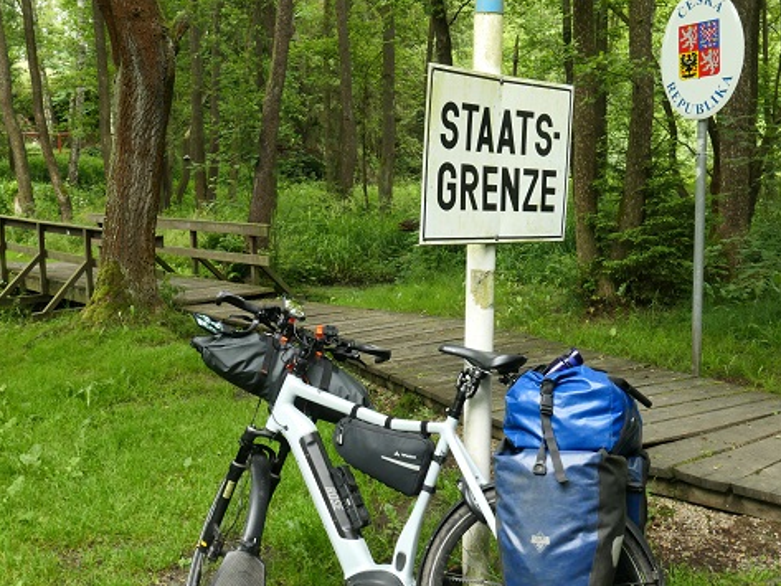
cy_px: 293
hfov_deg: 47.9
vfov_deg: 36.8
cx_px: 395
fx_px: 880
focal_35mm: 39
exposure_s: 1/15
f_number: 8
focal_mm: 12.8
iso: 800
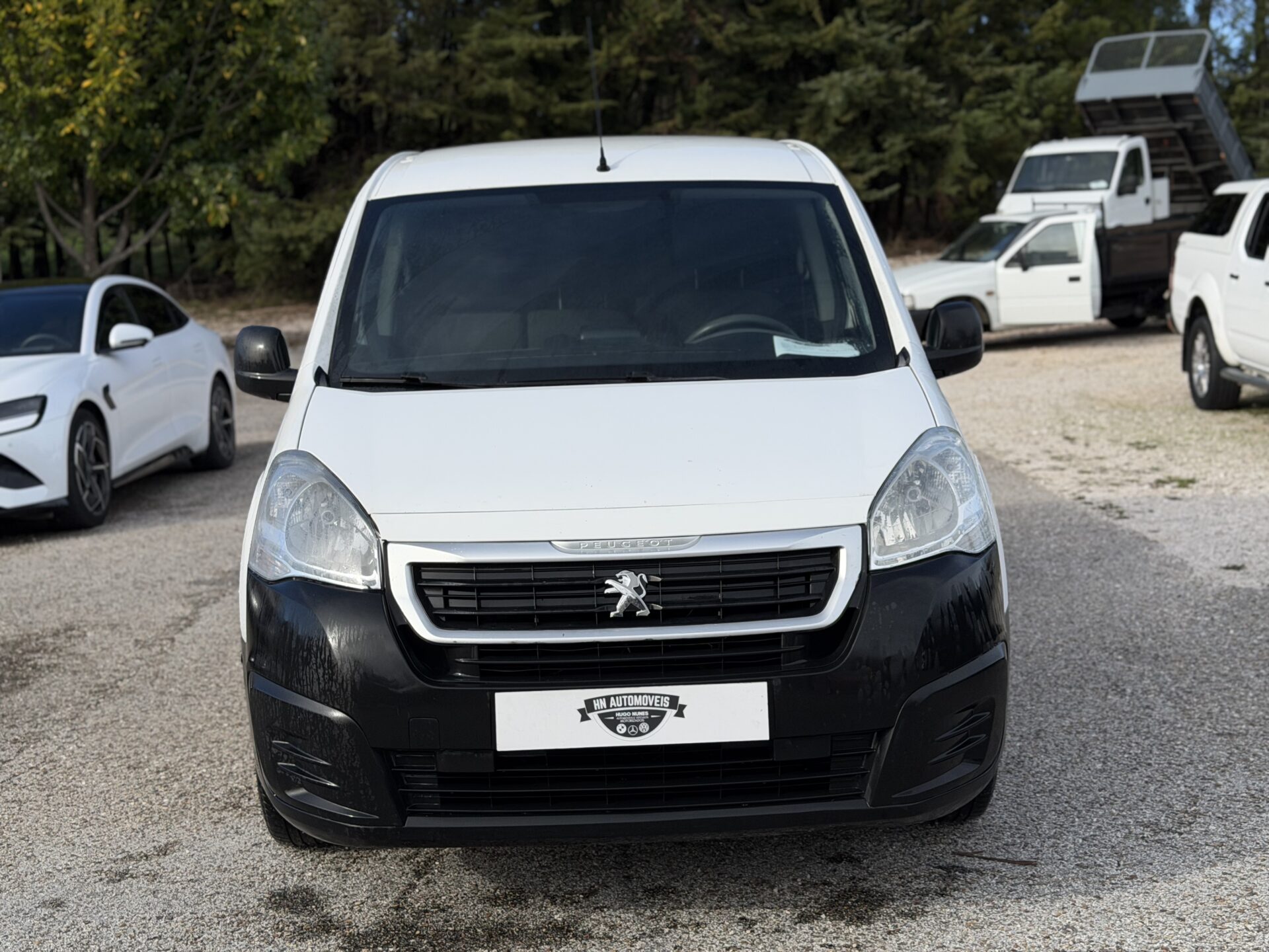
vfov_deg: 30.3
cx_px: 634
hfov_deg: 39.7
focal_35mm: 48
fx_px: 1760
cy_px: 476
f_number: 1.78
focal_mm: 6.76
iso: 64
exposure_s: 1/4587
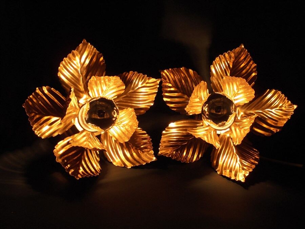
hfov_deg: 54.0
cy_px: 114
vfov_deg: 41.8
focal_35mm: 34
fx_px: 300
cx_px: 152
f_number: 4
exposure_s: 1/160
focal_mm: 6.1
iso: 100
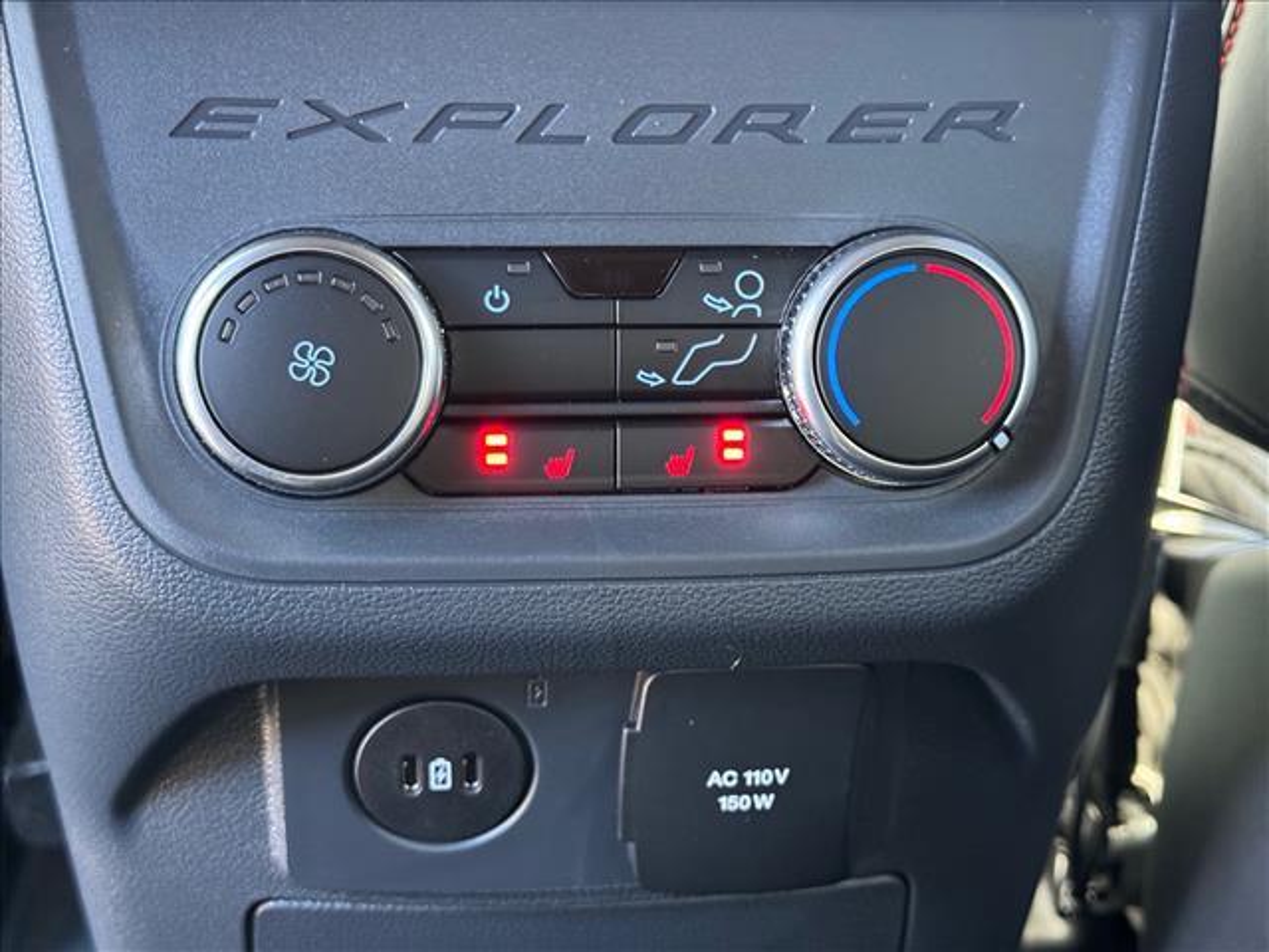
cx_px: 634
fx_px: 1760
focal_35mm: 48
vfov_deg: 30.3
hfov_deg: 39.7
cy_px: 476
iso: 500
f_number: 1.78
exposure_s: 1/38
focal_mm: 6.76
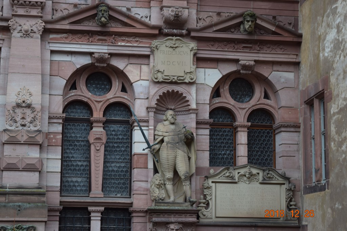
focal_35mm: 82
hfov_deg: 24.6
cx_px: 174
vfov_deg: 16.5
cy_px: 116
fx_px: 795
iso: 400
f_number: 5.6
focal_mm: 55
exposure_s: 1/100
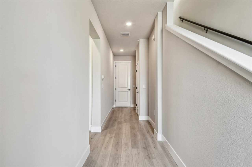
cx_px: 126
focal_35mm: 15
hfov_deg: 100.4
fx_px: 105
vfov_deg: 77.3
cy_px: 84
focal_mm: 10
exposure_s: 1/15
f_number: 7.1
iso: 100
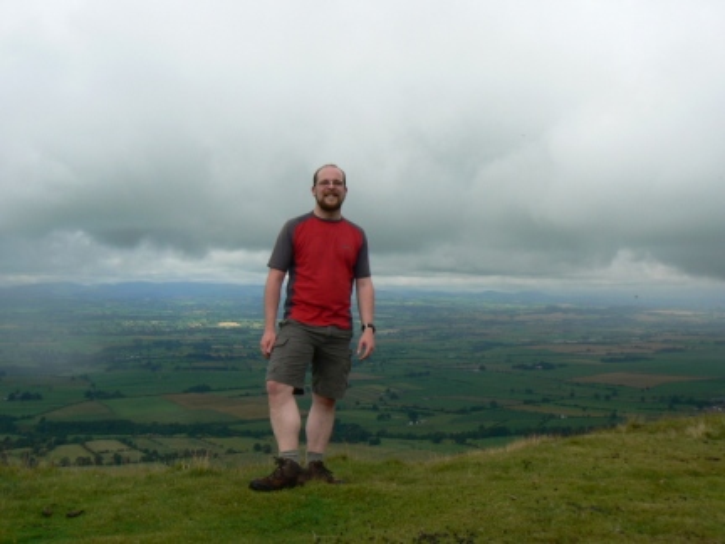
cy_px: 272
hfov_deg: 51.4
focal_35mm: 36
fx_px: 754
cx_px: 362
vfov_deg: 39.7
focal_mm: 6
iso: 80
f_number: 7.1
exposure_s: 1/400
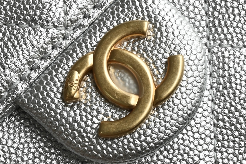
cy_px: 82
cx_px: 123
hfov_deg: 34.0
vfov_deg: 23.0
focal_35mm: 59
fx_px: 403
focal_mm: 59
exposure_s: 1/13
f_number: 22
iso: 250
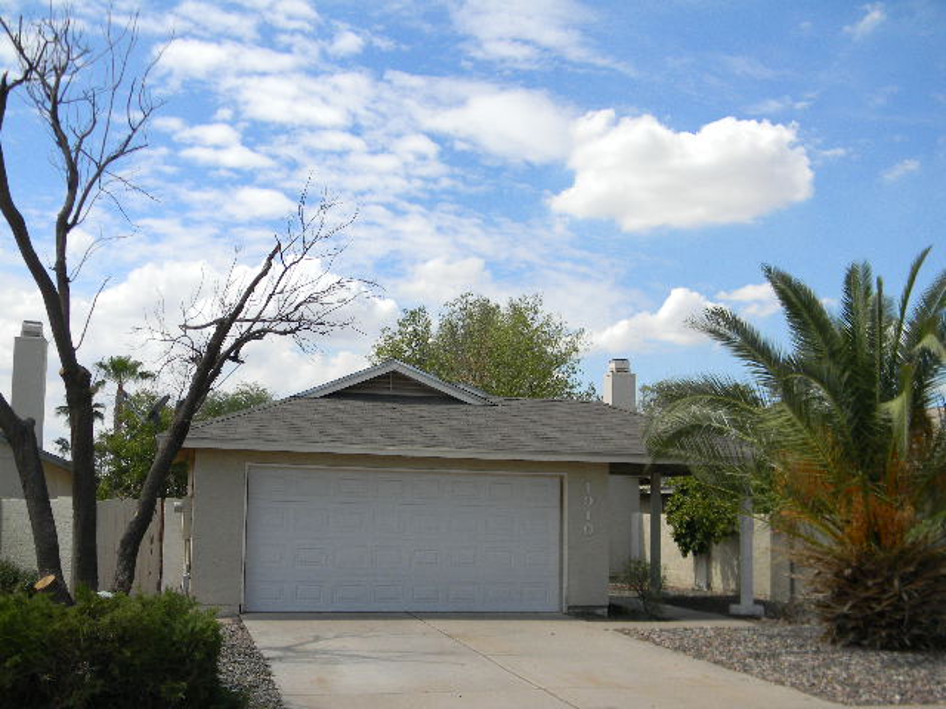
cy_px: 354
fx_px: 1120
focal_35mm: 41
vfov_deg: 35.1
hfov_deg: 45.8
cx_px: 473
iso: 112
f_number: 7.6
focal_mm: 7.3
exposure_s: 1/338
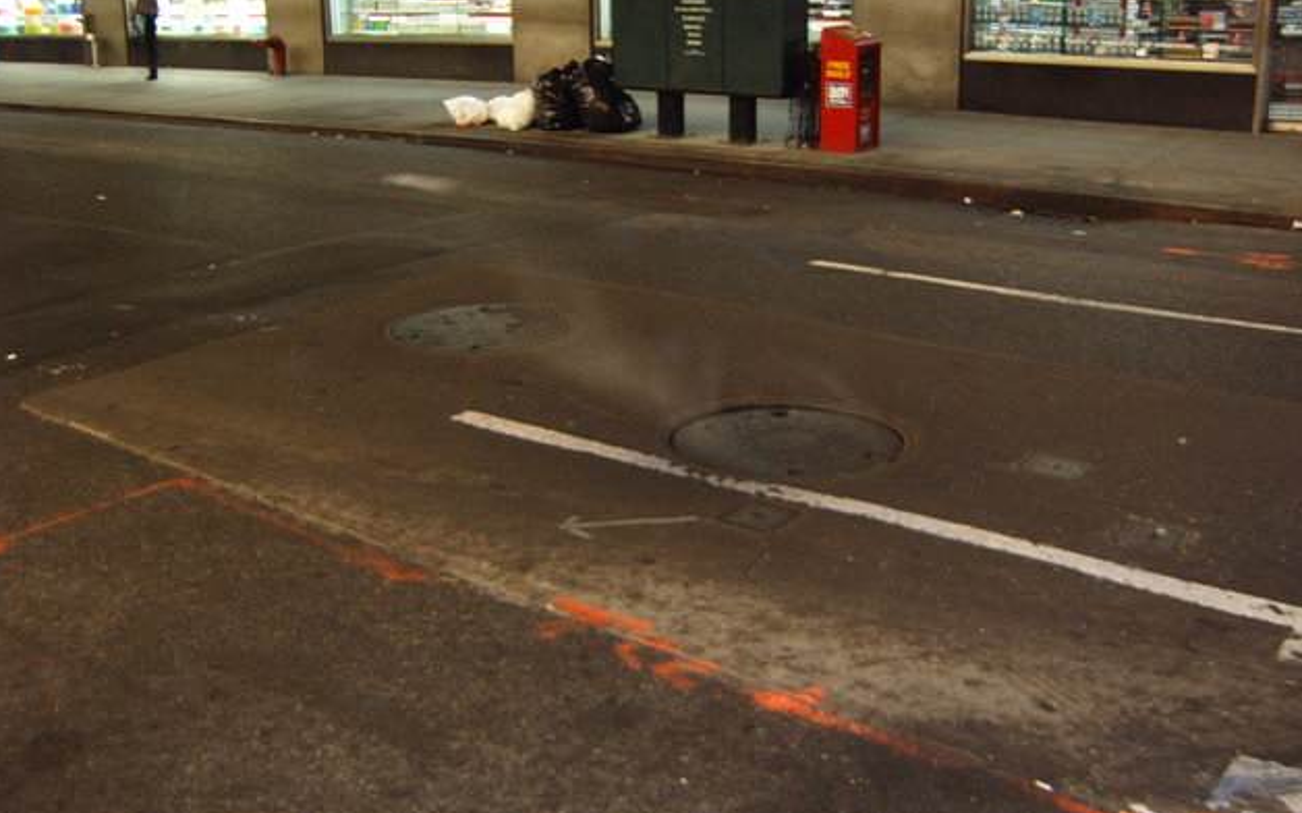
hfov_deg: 49.3
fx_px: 1419
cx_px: 655
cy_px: 380
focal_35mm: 40
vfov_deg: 32.0
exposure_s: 1/4
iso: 141
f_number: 2.9
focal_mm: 6.2
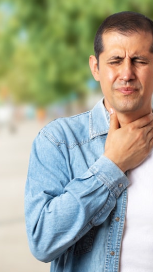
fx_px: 1802
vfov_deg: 8.6
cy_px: 136
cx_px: 59
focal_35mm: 250
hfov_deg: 4.9
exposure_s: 1/160
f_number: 8
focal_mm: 105
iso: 100
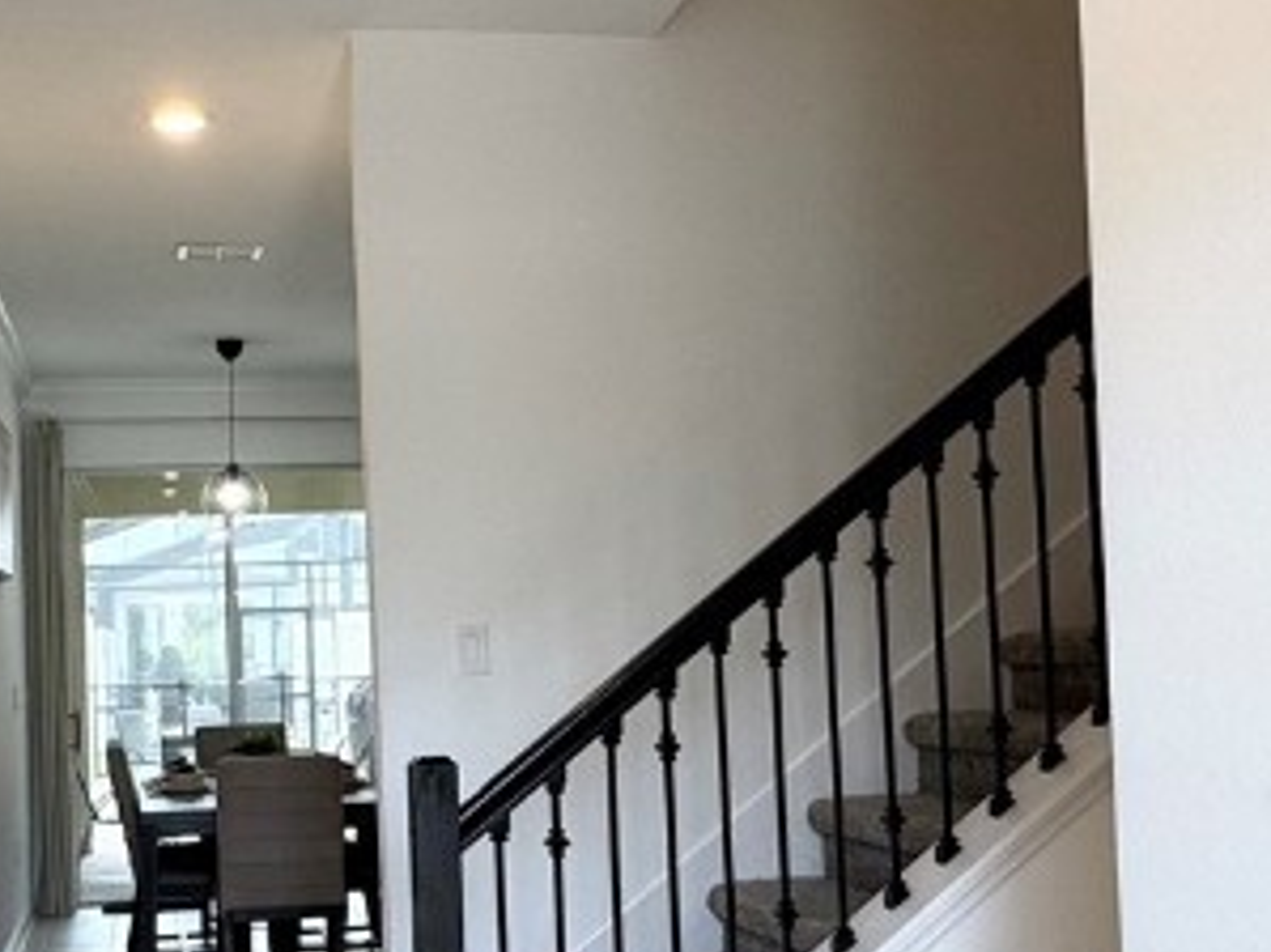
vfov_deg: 30.1
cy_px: 608
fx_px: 1762
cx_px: 408
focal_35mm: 48
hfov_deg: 39.1
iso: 125
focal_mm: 2.22
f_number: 2.2
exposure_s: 1/120
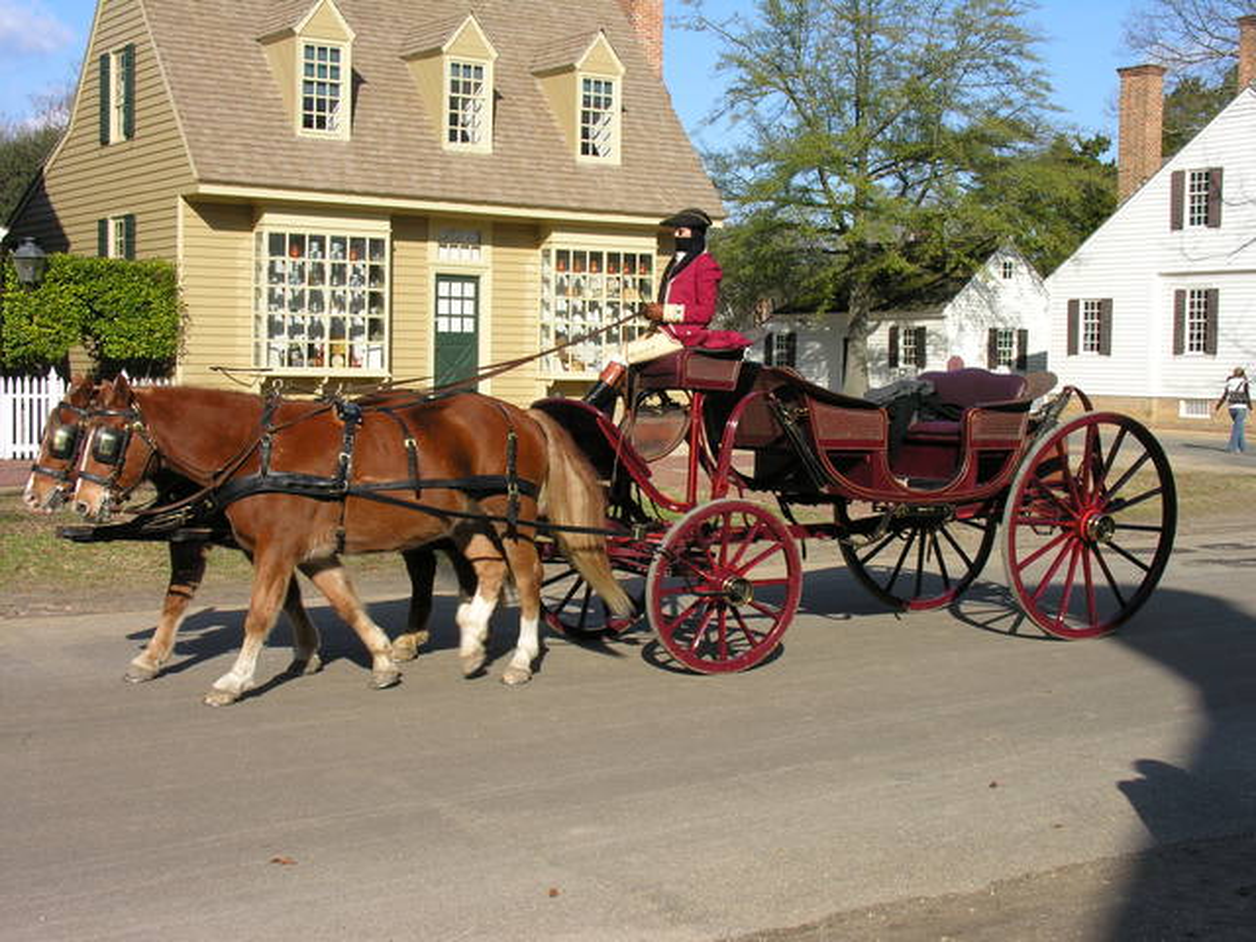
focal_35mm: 50
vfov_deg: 29.1
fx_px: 1814
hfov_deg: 38.2
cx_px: 628
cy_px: 471
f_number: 7
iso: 50
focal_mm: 12.7
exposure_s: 1/168
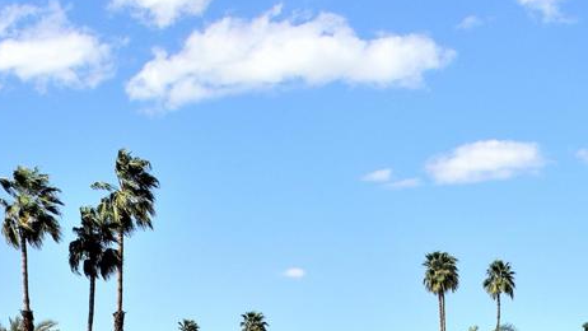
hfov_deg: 24.3
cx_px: 171
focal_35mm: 87
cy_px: 435
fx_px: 1357
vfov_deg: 13.4
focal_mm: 6.4
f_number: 3.7
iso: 80
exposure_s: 1/701
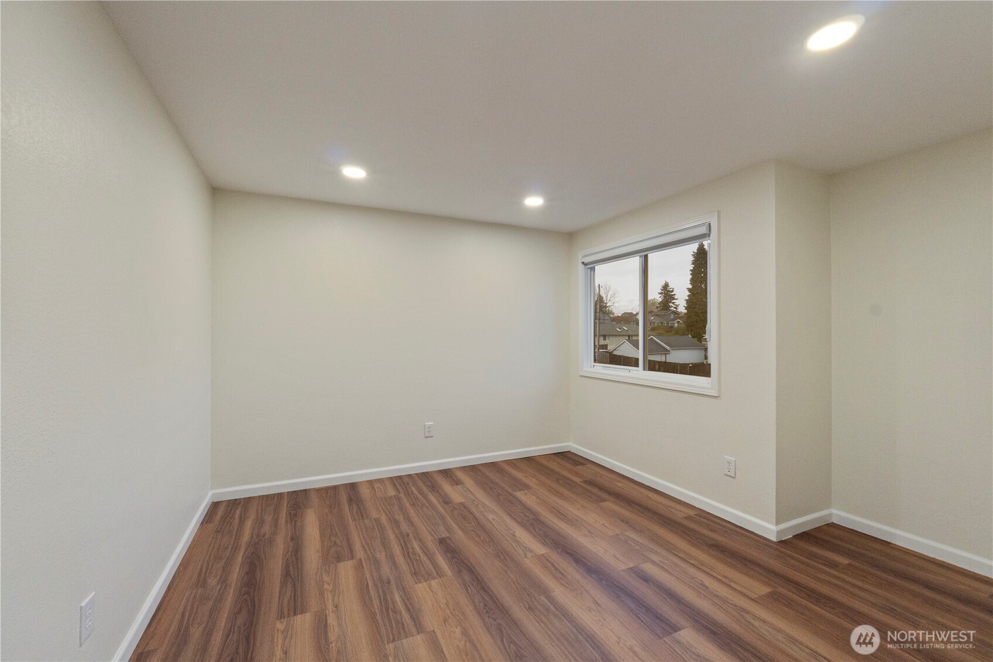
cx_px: 496
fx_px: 414
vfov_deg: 77.3
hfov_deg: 100.4
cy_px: 331
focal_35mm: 15
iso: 1000
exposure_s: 1/30
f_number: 9
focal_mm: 10
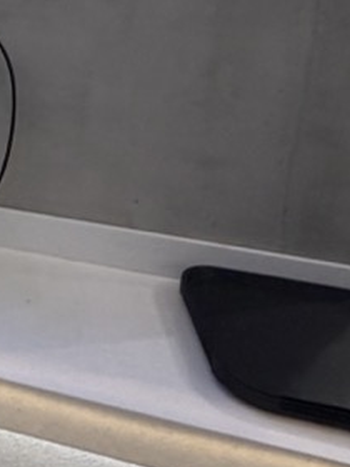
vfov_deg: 27.2
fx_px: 863
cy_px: -70
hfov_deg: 16.2
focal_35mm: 64
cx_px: -395
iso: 160
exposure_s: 1/100
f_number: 2.2
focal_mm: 2.22
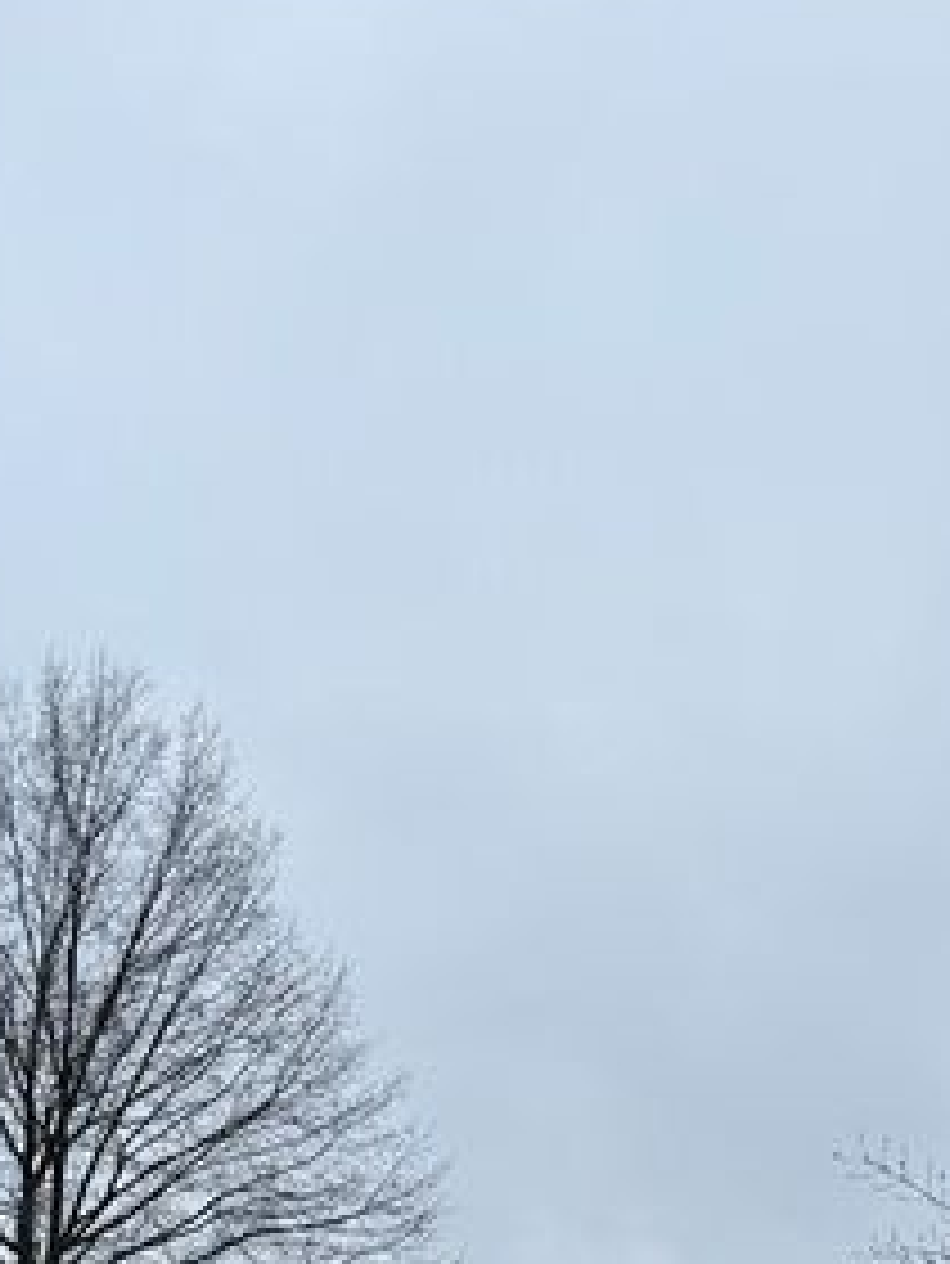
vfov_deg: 29.8
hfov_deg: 25.0
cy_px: 1446
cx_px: 122
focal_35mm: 57
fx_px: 2084
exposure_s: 1/1855
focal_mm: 6.76
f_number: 1.78
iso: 80
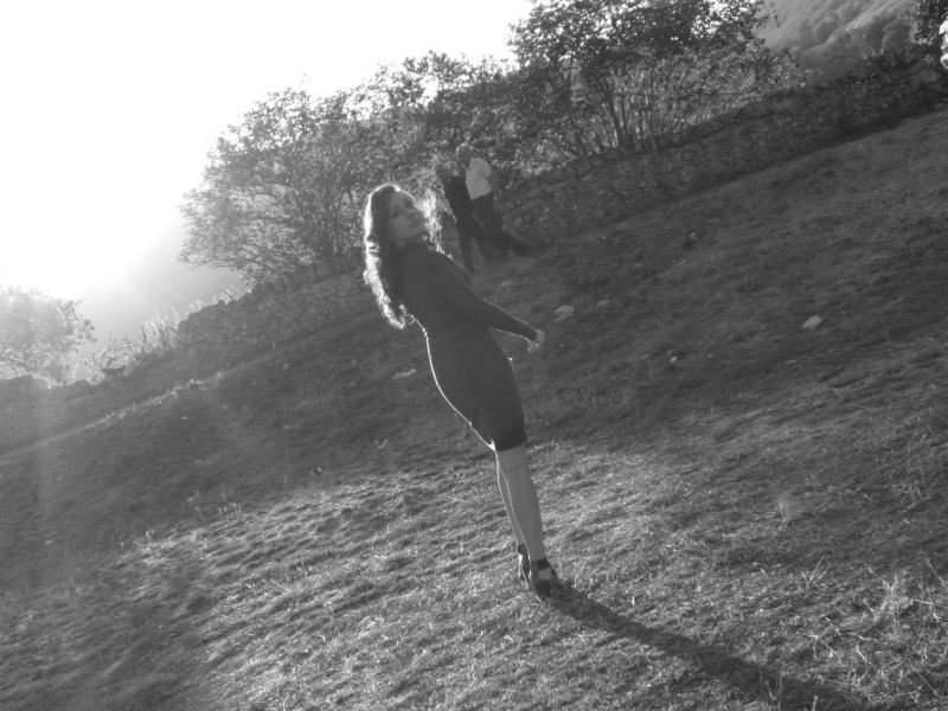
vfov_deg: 31.5
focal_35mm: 46
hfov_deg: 41.2
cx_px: 474
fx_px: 1260
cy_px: 356
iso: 100
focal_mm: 9.9
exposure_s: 1/320
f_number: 3.7
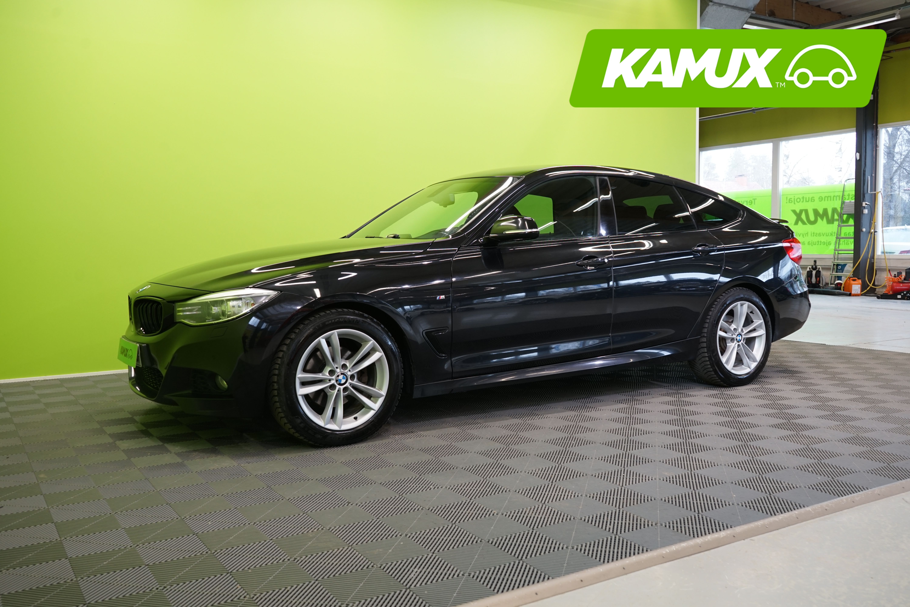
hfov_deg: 58.7
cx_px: 455
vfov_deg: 41.1
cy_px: 304
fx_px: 809
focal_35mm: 32
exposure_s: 1/25
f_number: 6.3
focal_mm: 32
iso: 640
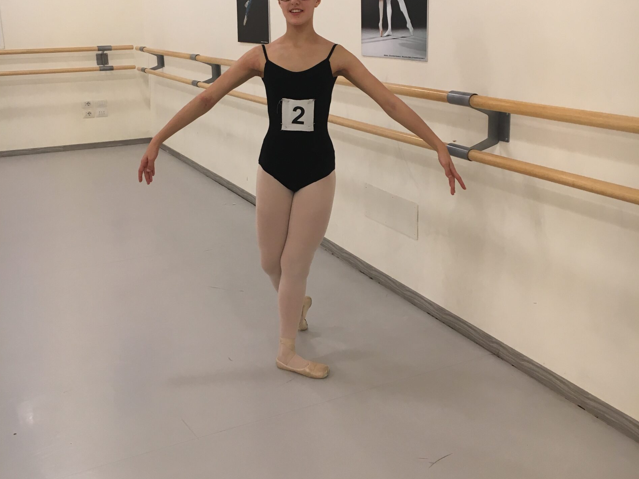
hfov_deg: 47.9
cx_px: 318
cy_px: 183
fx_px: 720
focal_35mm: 39
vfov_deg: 36.6
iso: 64
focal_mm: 4.15
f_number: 2.2
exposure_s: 1/33
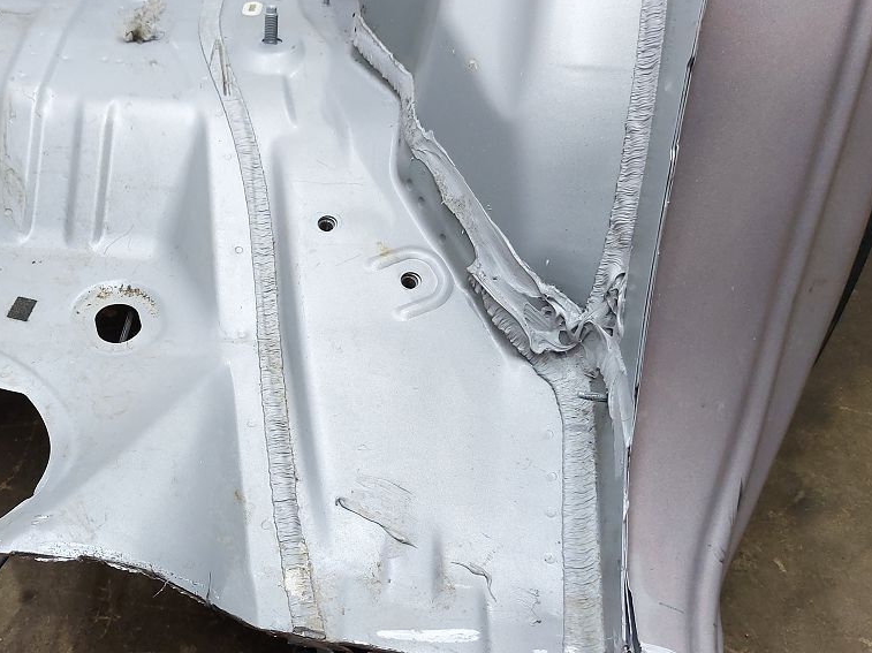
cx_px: 185
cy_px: 367
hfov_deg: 41.3
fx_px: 1108
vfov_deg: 32.8
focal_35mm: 44
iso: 160
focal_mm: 5.23
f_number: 1.8
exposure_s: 1/50
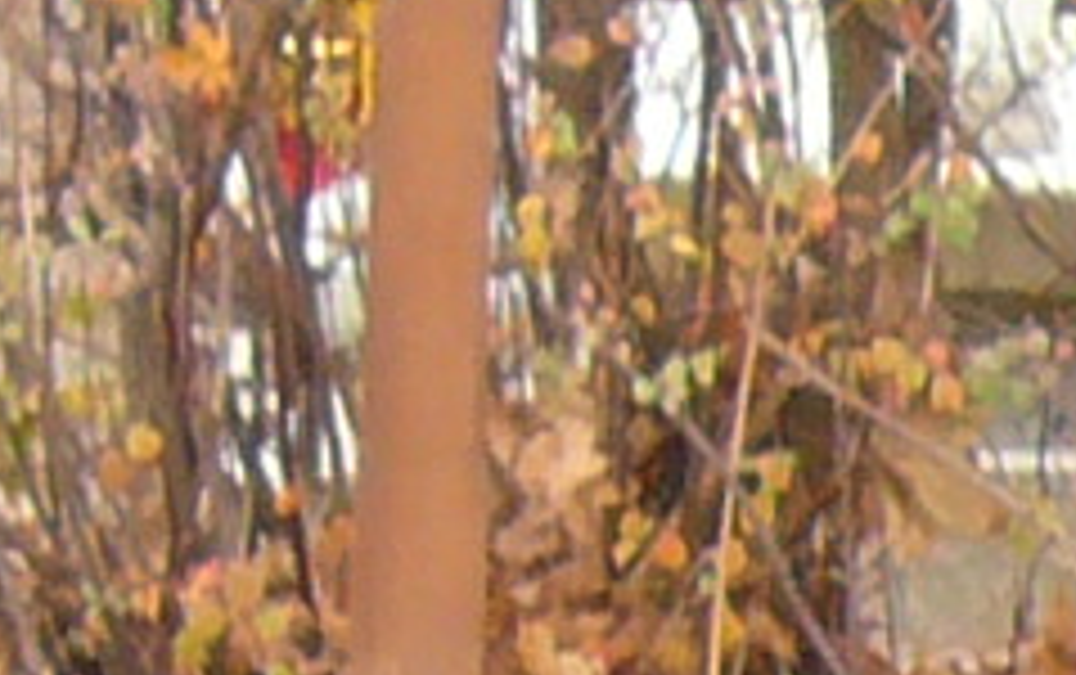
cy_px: 2668
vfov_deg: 3.9
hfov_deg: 6.4
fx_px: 9366
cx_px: 1945
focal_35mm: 319
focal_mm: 4.9
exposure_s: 1/50
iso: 100
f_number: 2.9
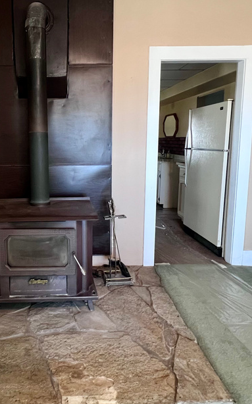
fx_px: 253
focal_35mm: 23
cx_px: 65
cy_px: 177
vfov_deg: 76.9
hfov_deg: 50.9
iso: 500
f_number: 1.8
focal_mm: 1.57
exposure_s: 1/60
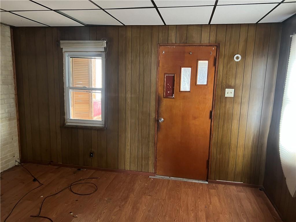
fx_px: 222
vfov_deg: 53.1
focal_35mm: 26
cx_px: 148
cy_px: 111
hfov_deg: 67.3
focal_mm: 5.7
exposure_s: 1/41
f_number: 1.5
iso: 500
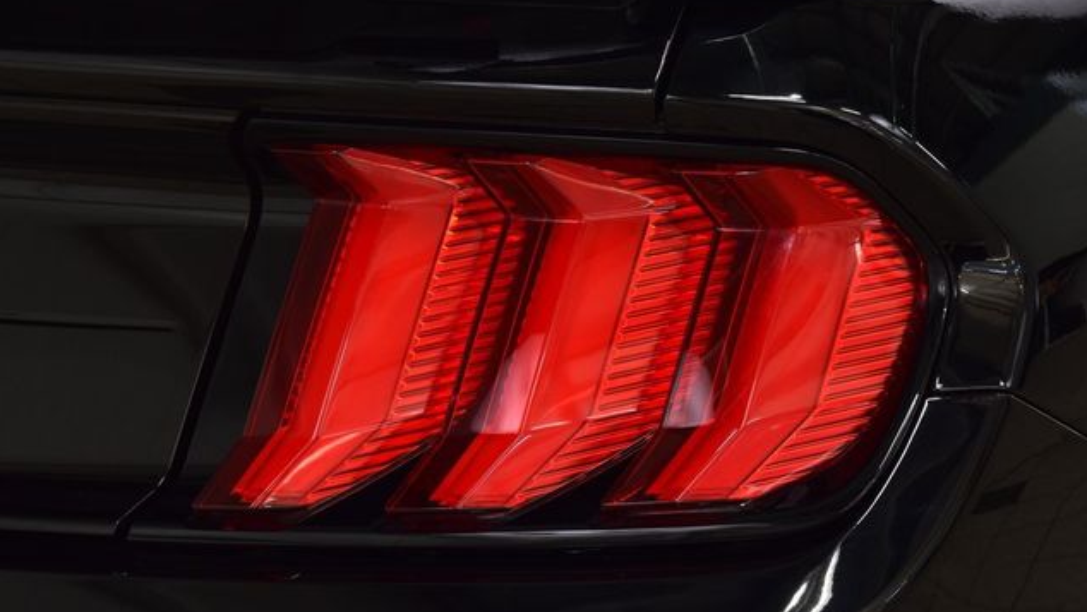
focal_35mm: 111
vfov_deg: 10.9
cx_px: 545
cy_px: 345
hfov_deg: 19.3
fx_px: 3200
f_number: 7.1
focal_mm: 70
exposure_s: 1/30
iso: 1000
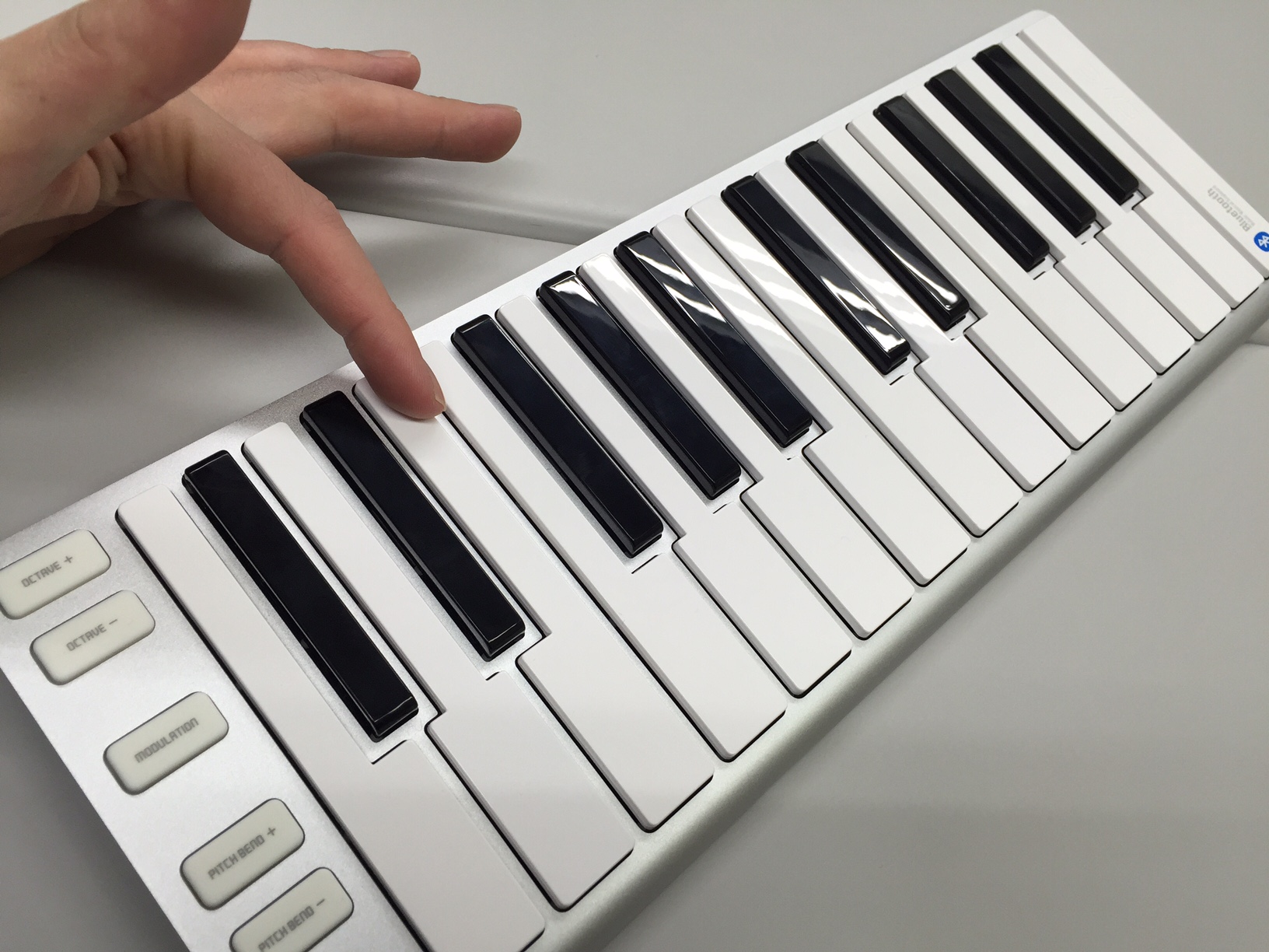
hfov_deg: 61.7
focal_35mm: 29
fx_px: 1063
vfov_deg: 48.2
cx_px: 634
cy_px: 476
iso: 50
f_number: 2.2
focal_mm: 4.15
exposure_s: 1/100
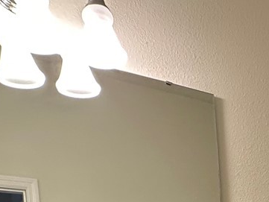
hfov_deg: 28.0
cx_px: 306
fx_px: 482
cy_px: 352
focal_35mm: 62
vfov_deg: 18.9
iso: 200
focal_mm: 2.22
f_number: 2.2
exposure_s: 1/60
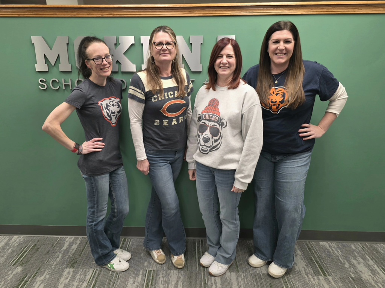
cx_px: 192
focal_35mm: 23
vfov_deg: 58.9
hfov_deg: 73.9
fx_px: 256
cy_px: 144
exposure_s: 1/120
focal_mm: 6.3
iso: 160
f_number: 1.7
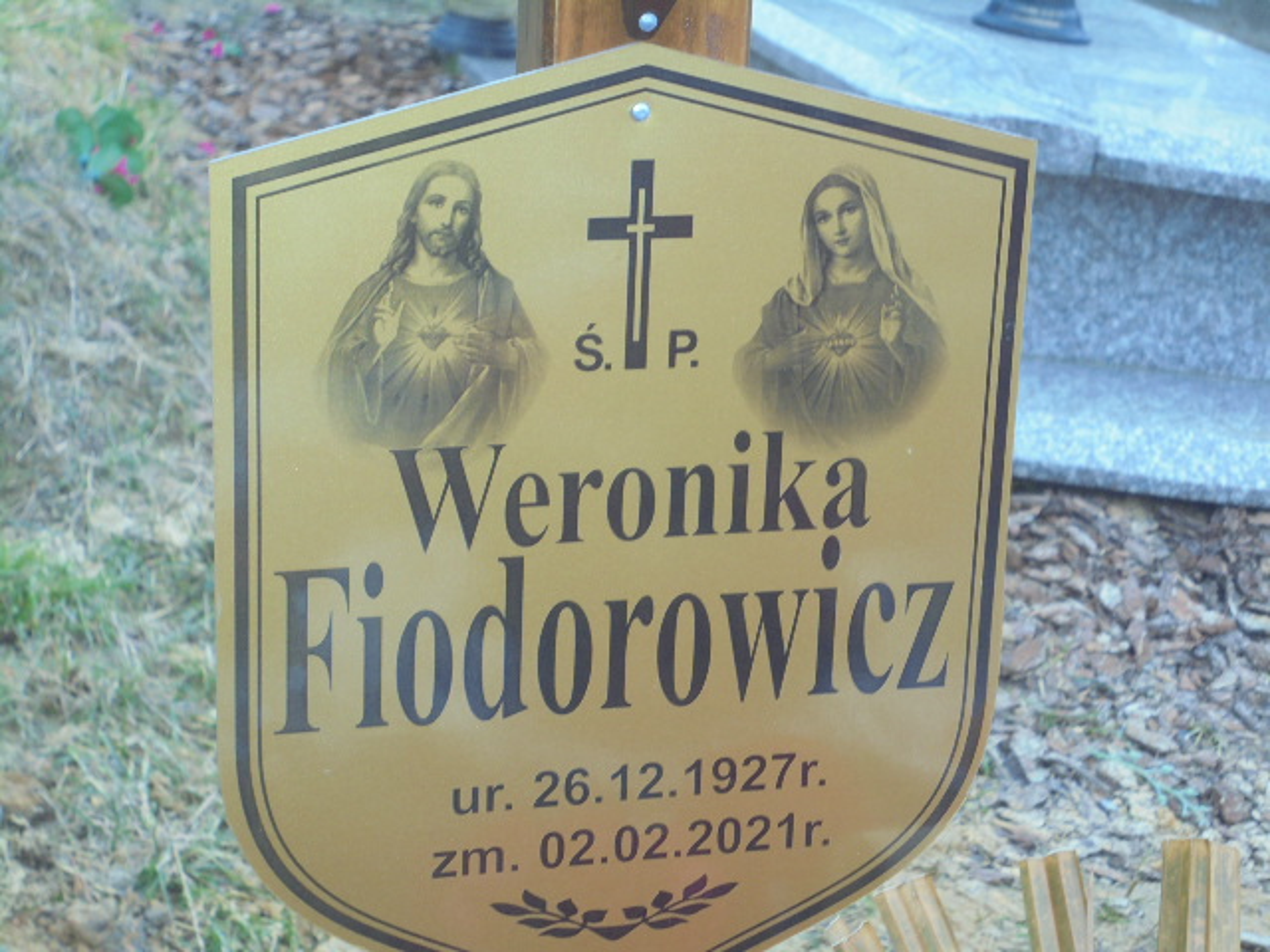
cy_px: 476
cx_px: 635
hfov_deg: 23.6
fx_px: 3045
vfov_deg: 17.8
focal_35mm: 83
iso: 100
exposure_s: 1/30
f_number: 6.7
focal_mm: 14.9
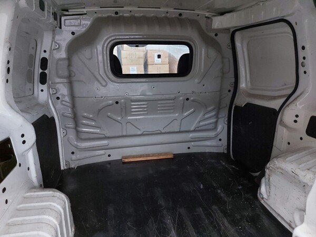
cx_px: 158
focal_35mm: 24
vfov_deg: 56.8
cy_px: 118
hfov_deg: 71.6
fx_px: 219
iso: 800
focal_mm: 5.23
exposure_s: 1/20
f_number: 1.8
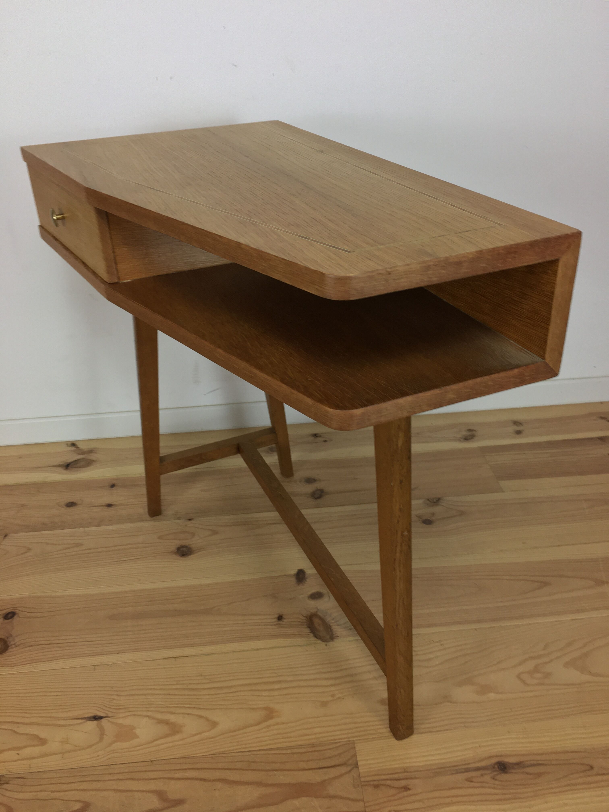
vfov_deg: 61.7
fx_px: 680
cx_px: 304
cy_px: 406
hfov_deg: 48.2
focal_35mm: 29
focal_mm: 4.15
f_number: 2.2
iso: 40
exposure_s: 1/33
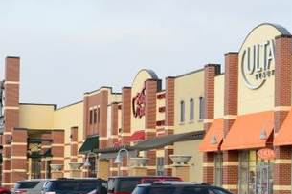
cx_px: 291
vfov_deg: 9.3
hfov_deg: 13.8
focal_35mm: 147
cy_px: 145
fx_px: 1192
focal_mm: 35
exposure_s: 1/30
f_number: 13
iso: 160
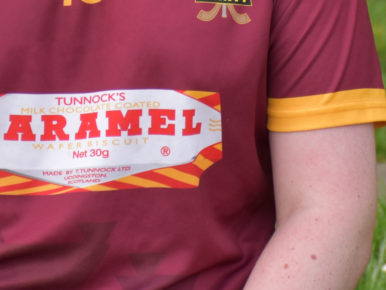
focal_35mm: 357
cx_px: 114
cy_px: -127
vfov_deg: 4.1
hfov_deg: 5.5
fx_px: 3981
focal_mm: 66
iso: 220
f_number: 5
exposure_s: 1/125
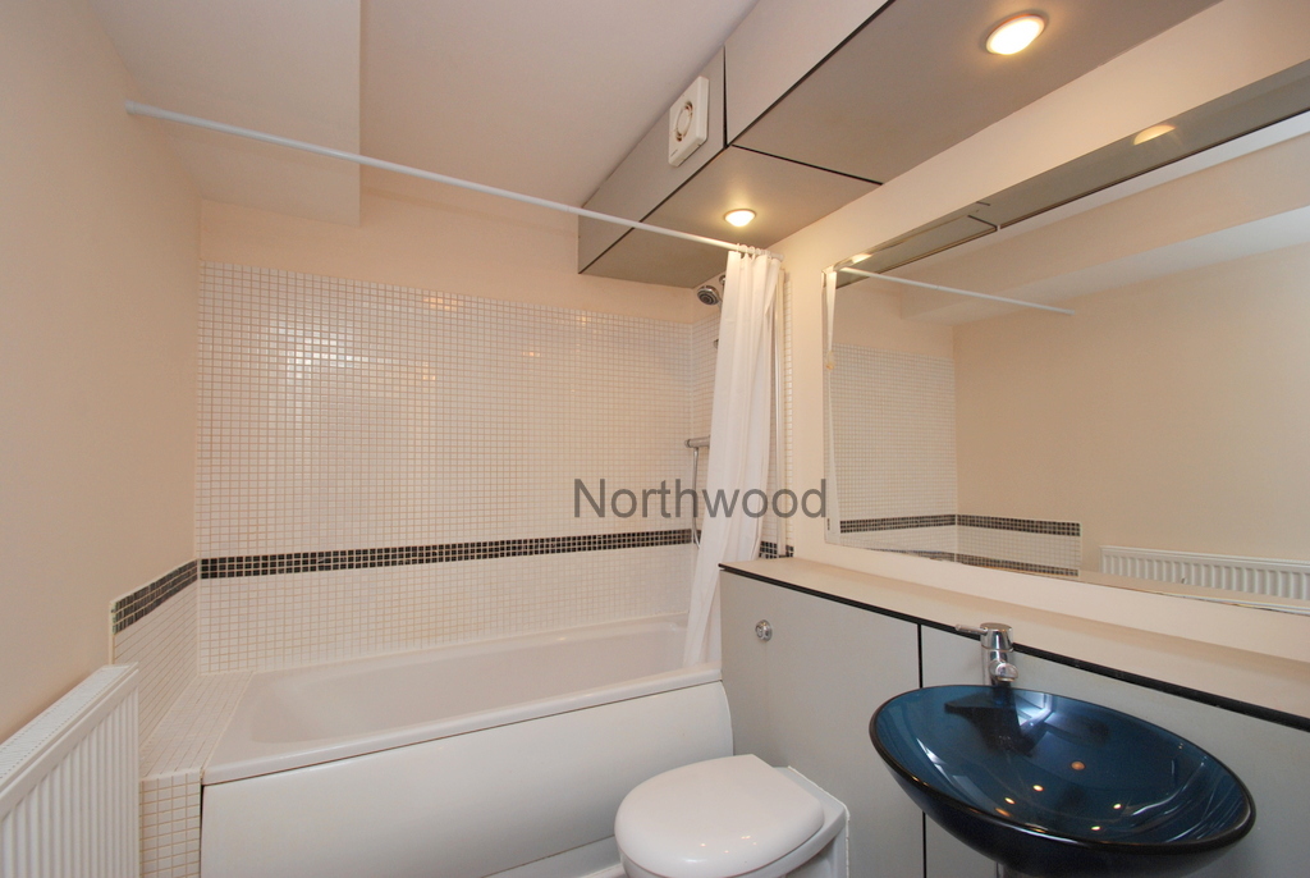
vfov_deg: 77.5
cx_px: 655
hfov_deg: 100.3
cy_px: 439
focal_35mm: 15
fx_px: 547
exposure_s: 1/60
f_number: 6.3
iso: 400
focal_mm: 10
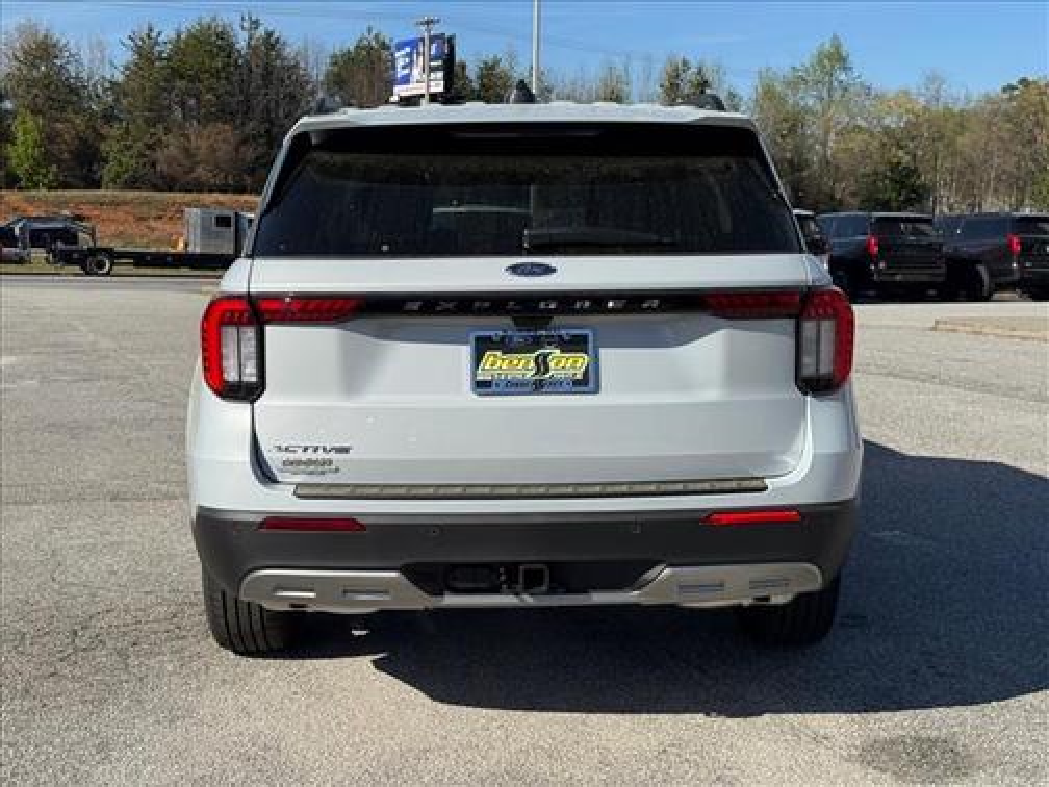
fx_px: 1455
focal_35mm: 48
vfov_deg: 30.3
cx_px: 524
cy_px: 394
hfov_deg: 39.7
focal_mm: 6.76
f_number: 1.78
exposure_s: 1/7092
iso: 80
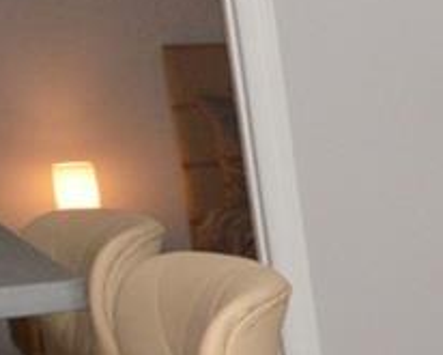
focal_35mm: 131
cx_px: 1600
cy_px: 371
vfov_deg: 11.6
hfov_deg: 9.0
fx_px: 1718
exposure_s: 1/80
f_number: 9
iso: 800
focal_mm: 12
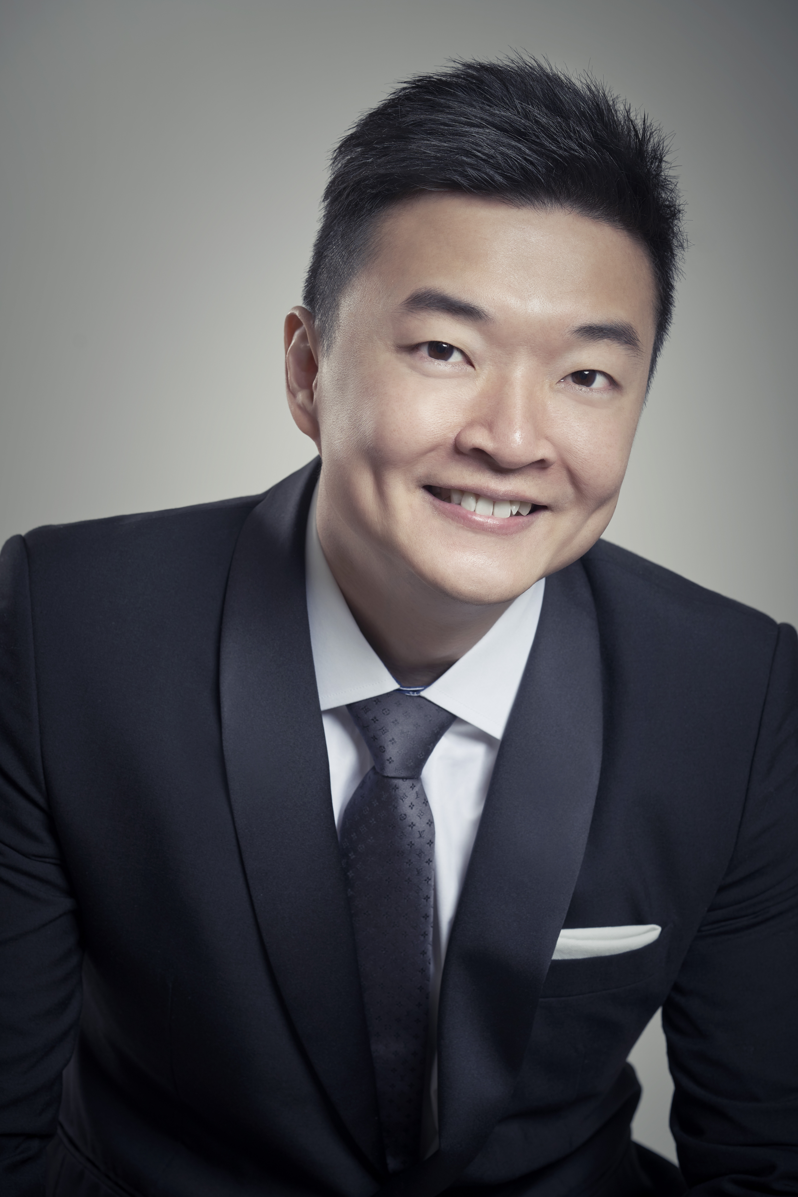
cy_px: 598
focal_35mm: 90
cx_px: 399
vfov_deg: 22.6
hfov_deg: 15.2
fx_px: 2991
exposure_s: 1/125
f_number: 6.3
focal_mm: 90
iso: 200
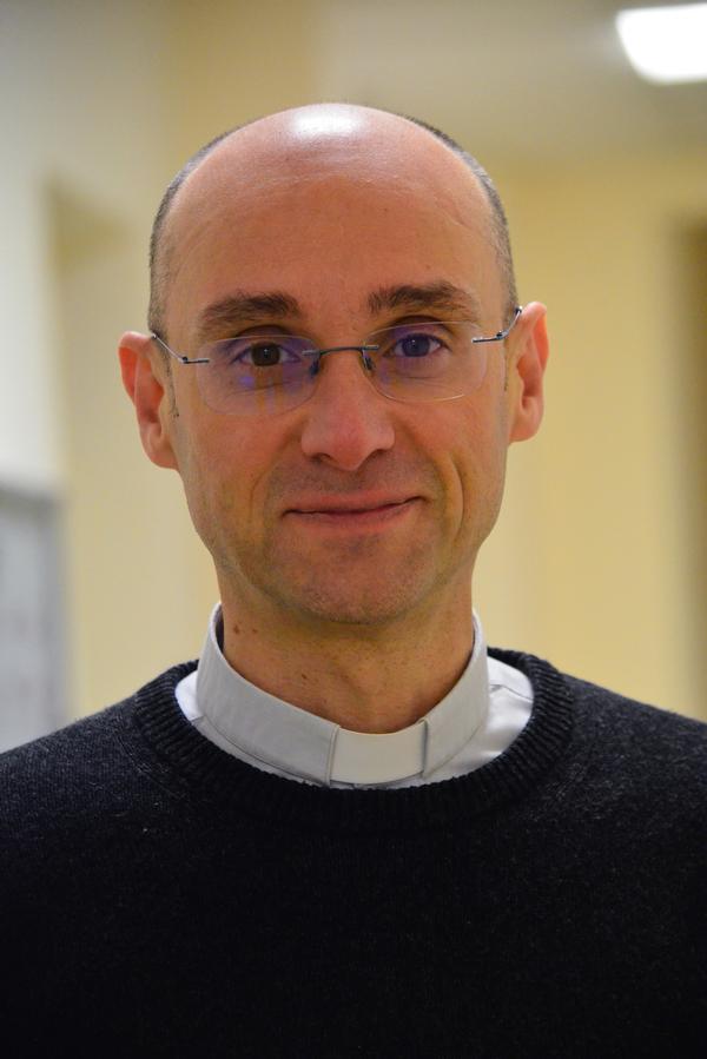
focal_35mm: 150
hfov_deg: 9.2
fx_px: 4415
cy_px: 530
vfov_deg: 13.7
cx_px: 354
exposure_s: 1/160
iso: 4000
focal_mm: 100
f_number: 4.8
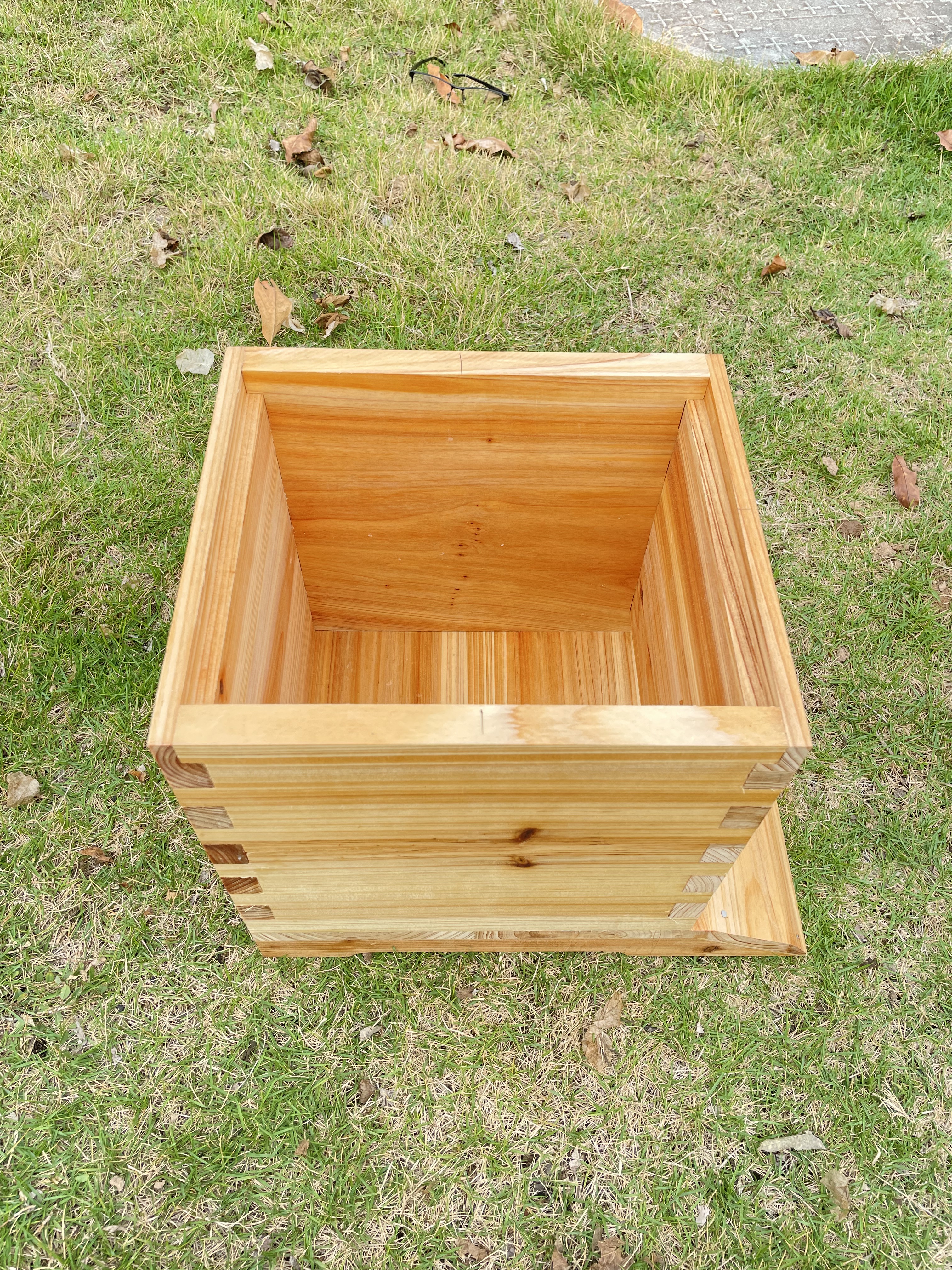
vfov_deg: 67.3
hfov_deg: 53.1
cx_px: 476
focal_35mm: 26
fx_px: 953
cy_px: 635
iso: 50
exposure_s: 1/640
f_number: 1.6
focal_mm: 4.2
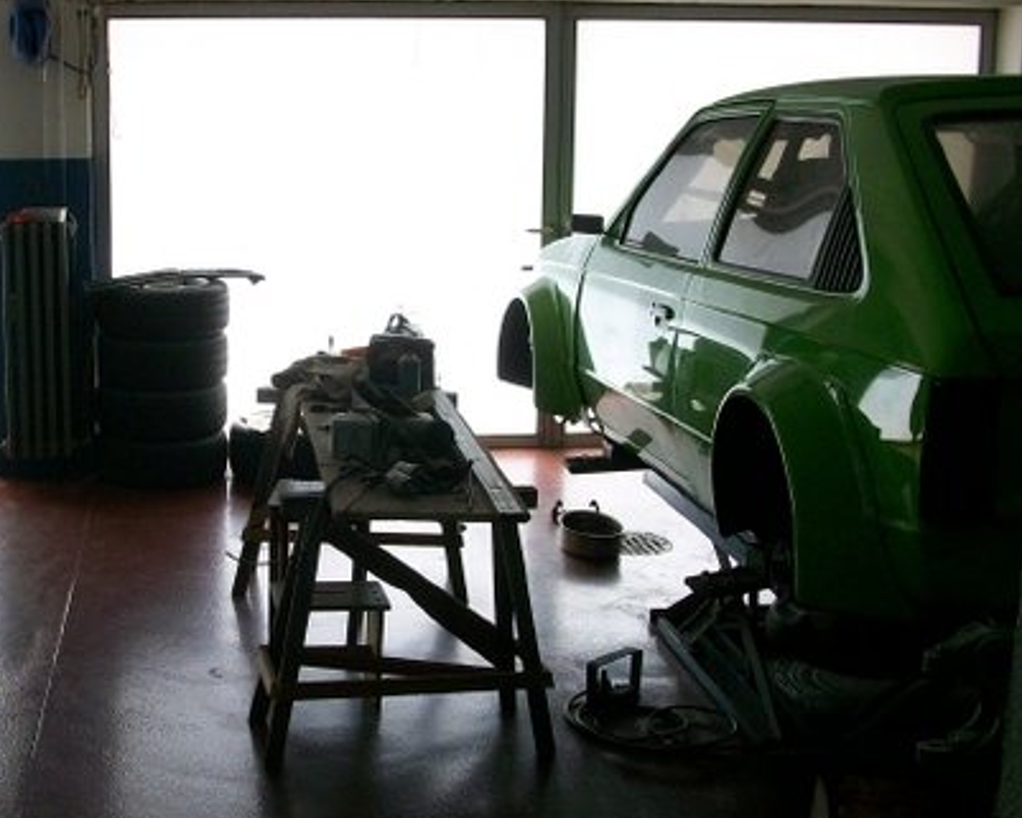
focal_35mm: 53
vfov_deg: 28.6
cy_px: 347
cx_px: 268
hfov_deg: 34.7
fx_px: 1603
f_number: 2.8
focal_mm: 5.7
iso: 93
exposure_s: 1/128
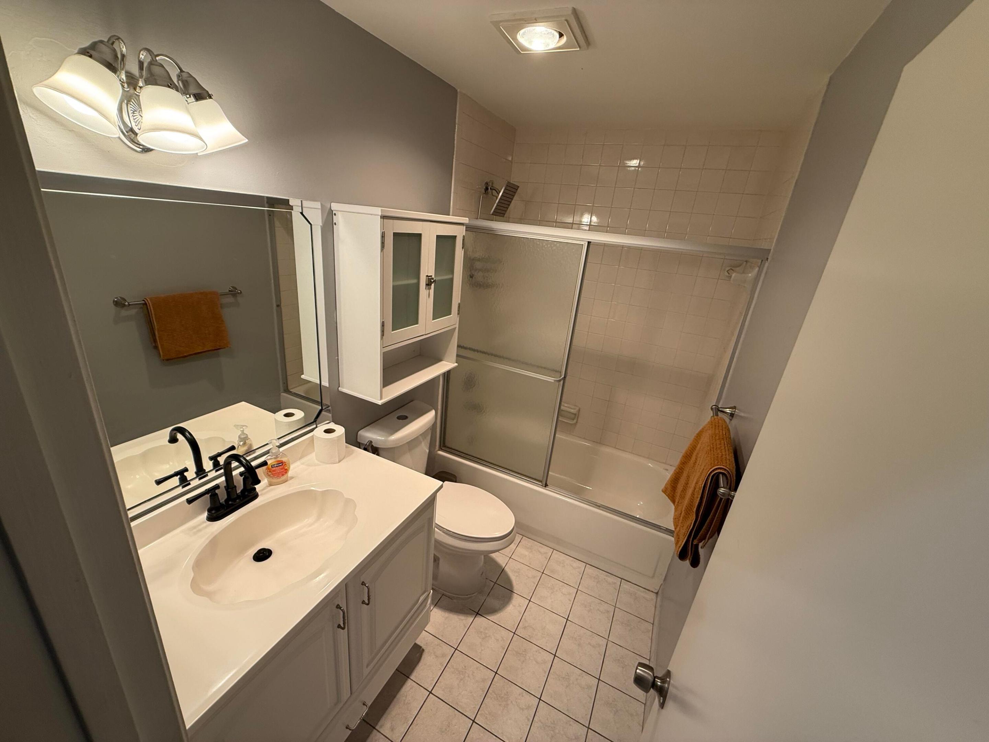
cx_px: 494
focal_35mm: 14
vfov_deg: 85.7
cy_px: 371
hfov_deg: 102.1
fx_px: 400
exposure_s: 1/120
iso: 100
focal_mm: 2.22
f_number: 2.2
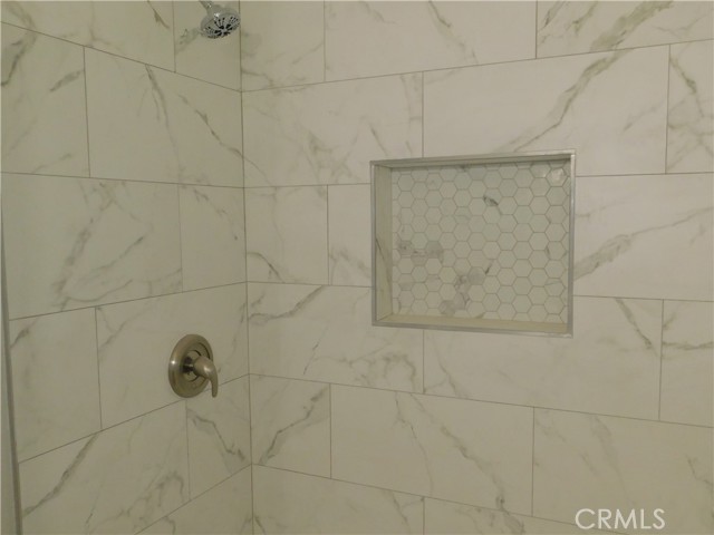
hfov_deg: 60.0
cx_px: 357
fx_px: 619
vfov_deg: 46.8
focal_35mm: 30
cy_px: 268
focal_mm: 5.3
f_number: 3.2
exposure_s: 1/25
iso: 400
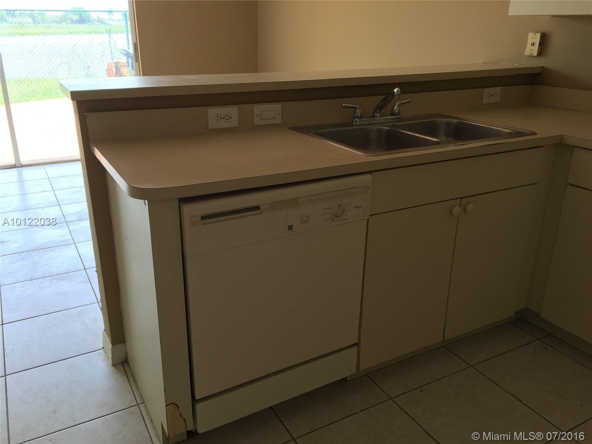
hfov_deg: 61.7
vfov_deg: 48.2
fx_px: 496
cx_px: 296
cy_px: 222
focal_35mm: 29
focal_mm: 4.15
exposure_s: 1/120
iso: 40
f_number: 2.2
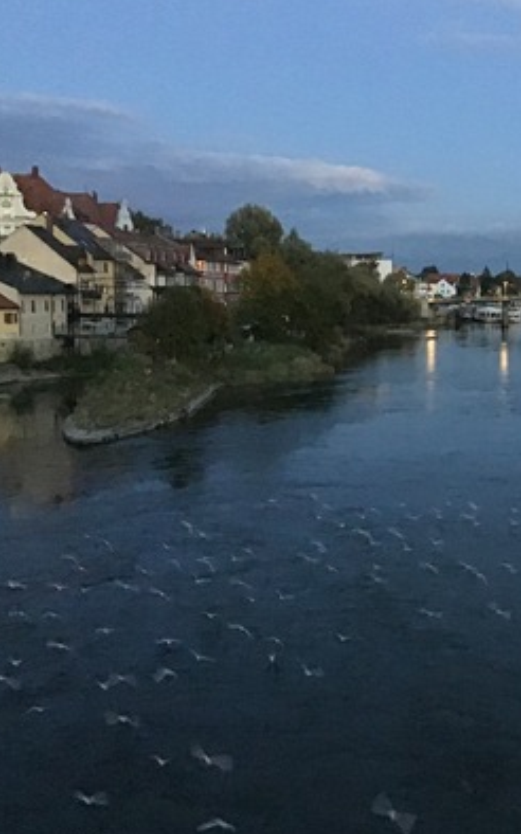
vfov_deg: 41.1
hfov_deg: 25.7
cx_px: 437
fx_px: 1114
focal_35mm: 49
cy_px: 430
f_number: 2.4
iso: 800
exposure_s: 1/17
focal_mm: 3.3
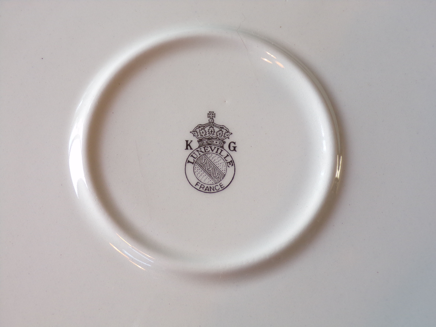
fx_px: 617
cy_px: 164
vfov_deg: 29.7
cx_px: 218
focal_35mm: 49
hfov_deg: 38.9
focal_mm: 8.7
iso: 118
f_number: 3.5
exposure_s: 1/34
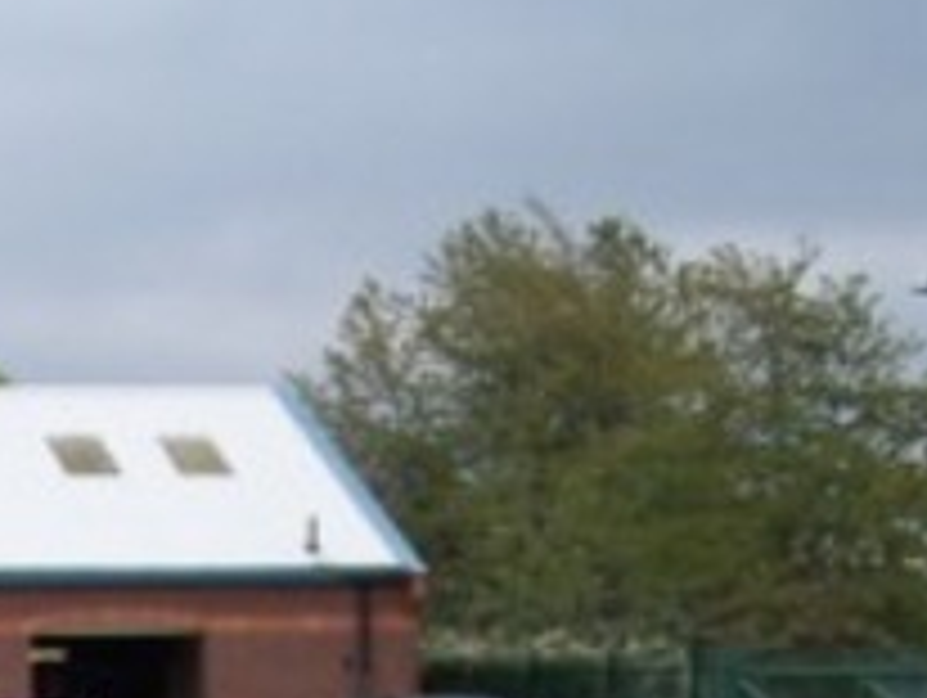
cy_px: 1009
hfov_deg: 15.9
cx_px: -248
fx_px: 3164
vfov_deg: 12.1
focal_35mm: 118
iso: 80
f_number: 2.8
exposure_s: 1/800
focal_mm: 6.3
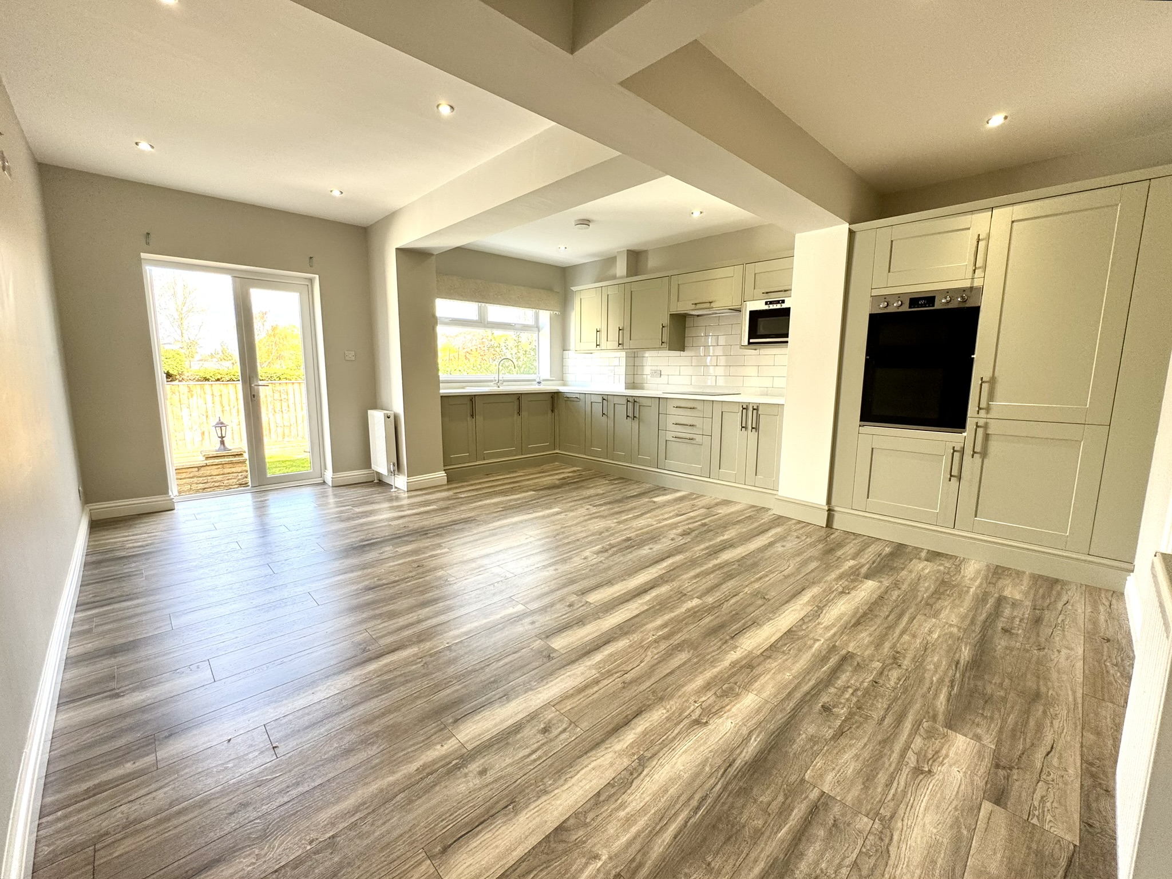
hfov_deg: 102.1
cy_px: 440
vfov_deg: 85.7
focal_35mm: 14
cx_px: 586
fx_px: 474
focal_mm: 2.22
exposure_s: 1/99
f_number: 2.2
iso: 80
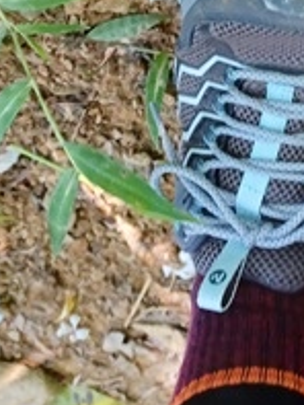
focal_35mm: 76
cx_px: 390
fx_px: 889
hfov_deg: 18.2
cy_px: -103
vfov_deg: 23.1
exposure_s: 1/59
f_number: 1.8
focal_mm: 4.6
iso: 250
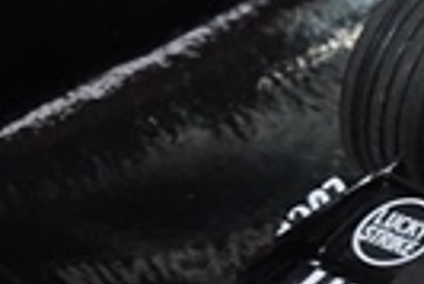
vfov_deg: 4.9
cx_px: 816
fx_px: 3318
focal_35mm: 281
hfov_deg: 7.1
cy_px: 37
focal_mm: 39
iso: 3200
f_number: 10
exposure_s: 1/30
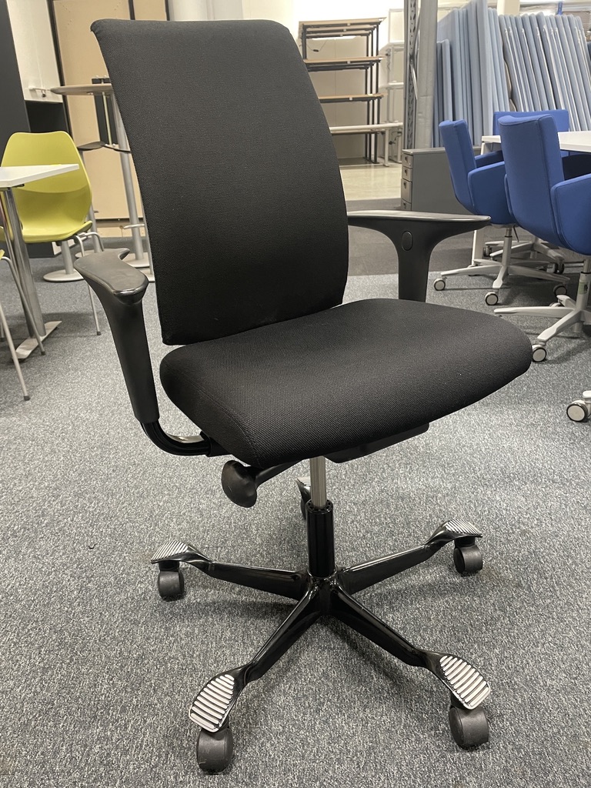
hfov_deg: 53.1
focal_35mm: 26
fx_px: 592
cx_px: 296
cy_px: 394
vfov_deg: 67.3
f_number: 1.6
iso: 250
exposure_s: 1/50
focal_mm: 4.2
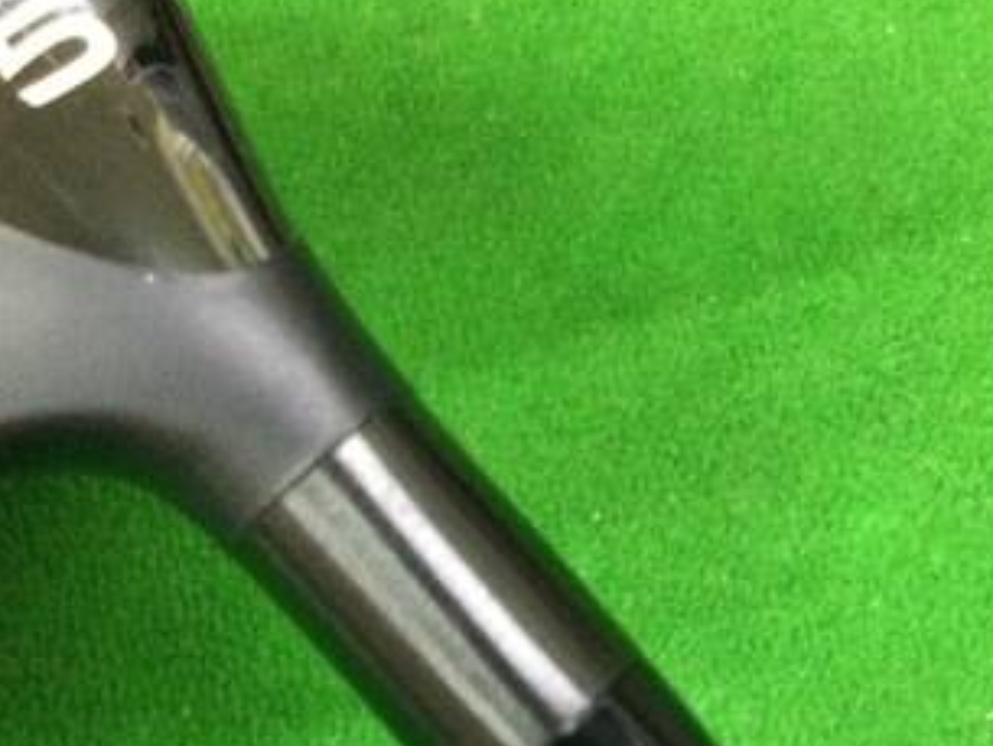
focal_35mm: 65
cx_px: 622
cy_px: 762
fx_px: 1865
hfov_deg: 29.7
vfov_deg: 21.7
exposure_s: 1/30
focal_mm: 3.3
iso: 250
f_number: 2.4
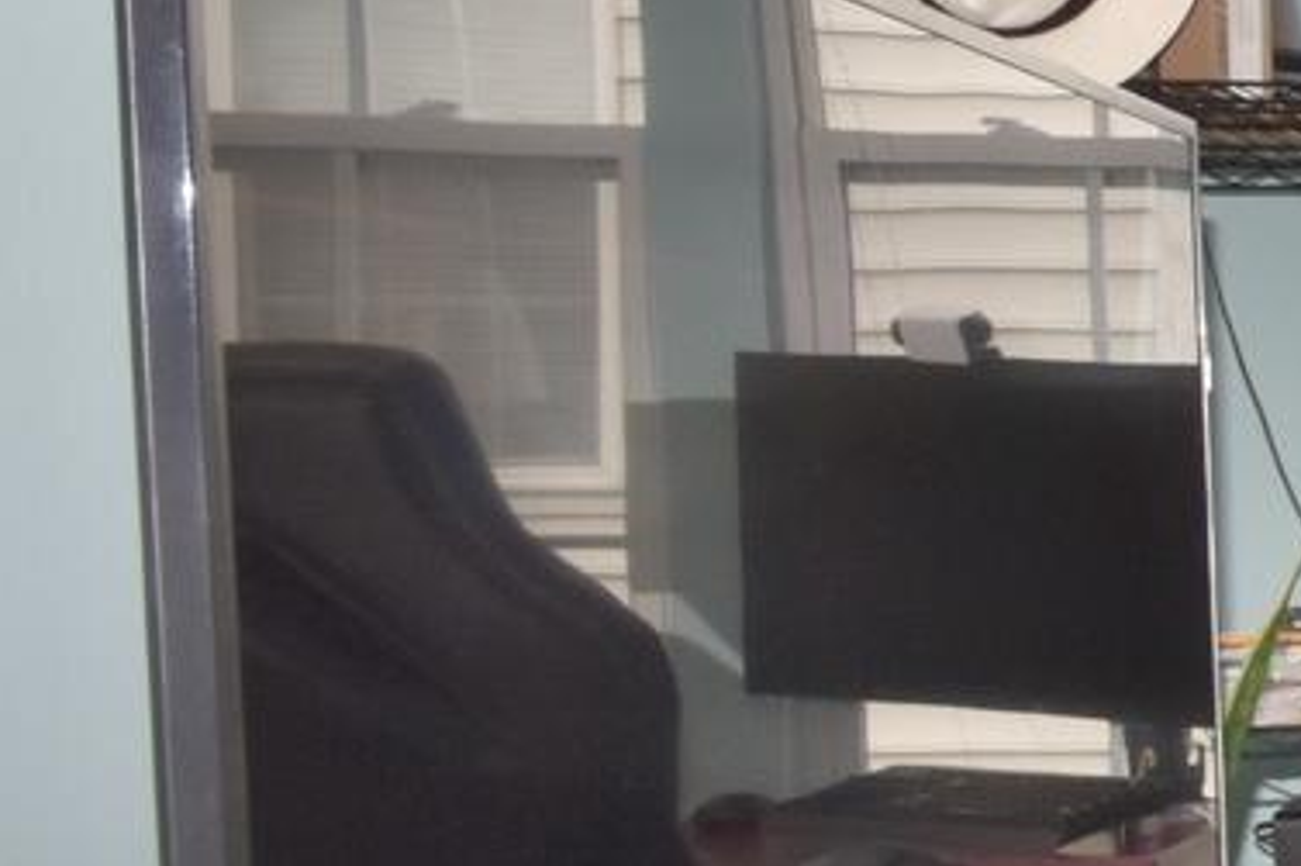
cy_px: 581
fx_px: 3241
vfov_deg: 15.2
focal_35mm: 90
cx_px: 3361
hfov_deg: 13.6
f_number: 13
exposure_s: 1/60
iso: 400
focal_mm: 11
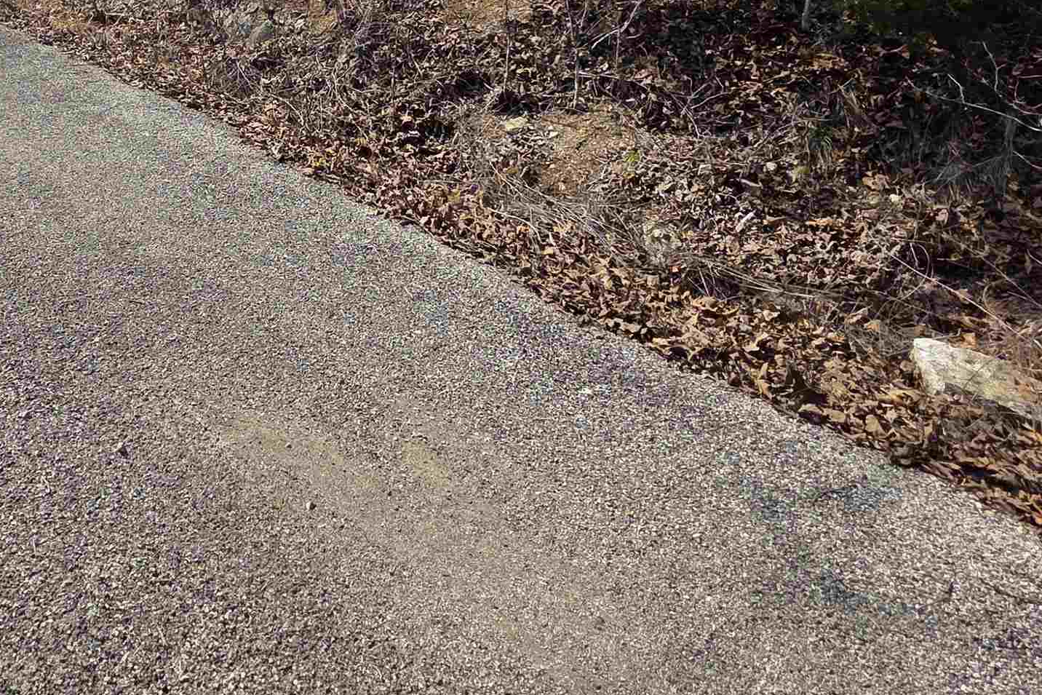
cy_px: -36
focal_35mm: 29
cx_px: 274
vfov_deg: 38.6
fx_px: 839
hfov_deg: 60.5
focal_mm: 2.2
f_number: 1.9
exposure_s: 1/2828
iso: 40
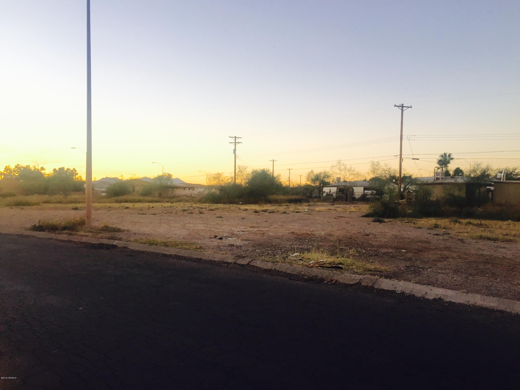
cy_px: 195
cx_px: 260
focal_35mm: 29
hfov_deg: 61.7
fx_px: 436
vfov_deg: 48.2
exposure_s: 1/120
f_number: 2.2
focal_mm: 4.15
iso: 32
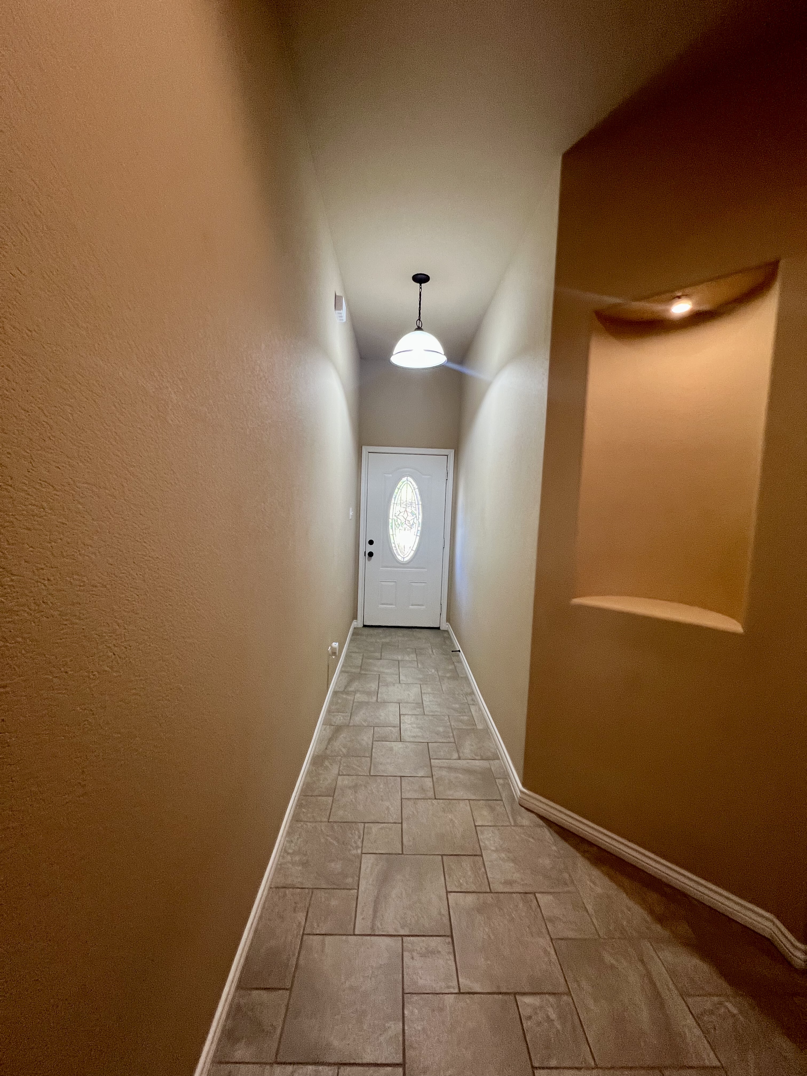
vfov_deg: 106.2
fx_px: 404
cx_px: 404
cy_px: 538
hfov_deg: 89.9
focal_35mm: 13
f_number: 1.8
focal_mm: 1.57
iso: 200
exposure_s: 1/60
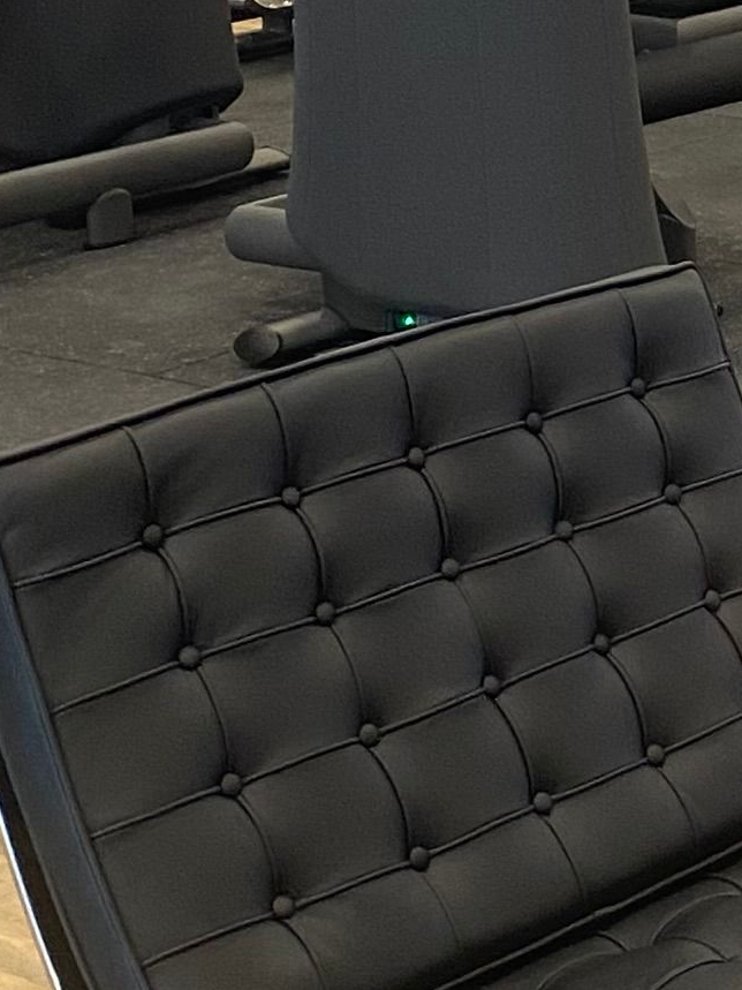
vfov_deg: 15.6
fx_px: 3488
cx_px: 1220
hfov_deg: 11.5
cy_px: -168
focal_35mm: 122
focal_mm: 4.25
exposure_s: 1/50
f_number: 1.8
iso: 100
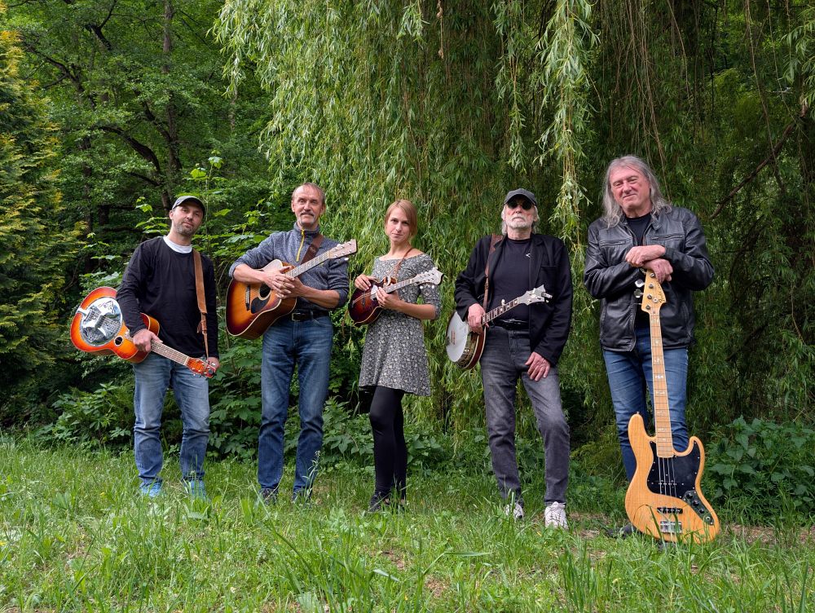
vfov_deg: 56.9
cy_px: 306
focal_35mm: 24
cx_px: 408
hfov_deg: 71.5
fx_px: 566
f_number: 1.68
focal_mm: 6.9
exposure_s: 1/47.4
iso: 21
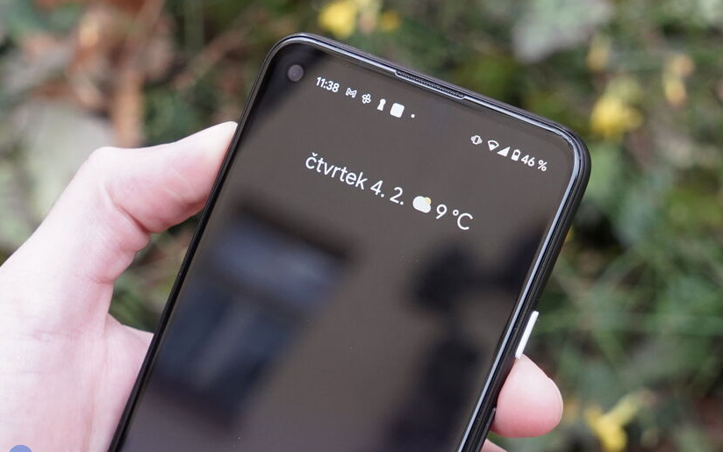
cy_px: 238
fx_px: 828
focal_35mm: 42
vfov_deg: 30.5
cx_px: 362
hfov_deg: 47.2
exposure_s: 1/160
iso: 1600
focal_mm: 41
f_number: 6.3
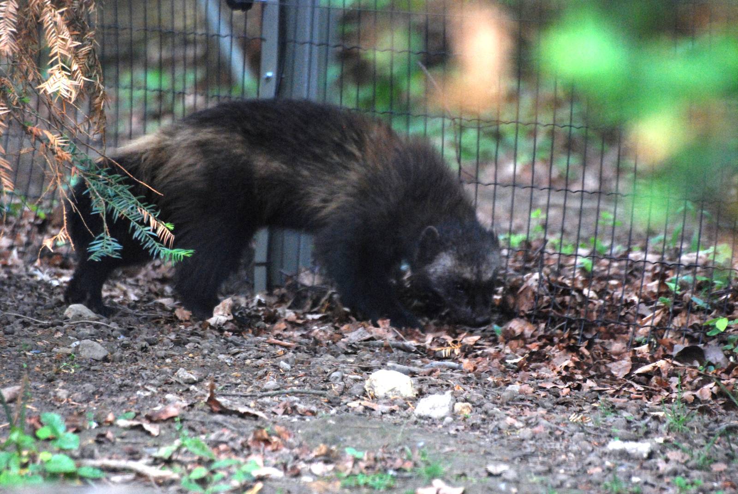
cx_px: 369
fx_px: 9236
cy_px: 247
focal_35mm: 450
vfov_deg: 3.1
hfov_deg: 4.6
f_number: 5.6
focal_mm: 300
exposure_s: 1/160
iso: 1600
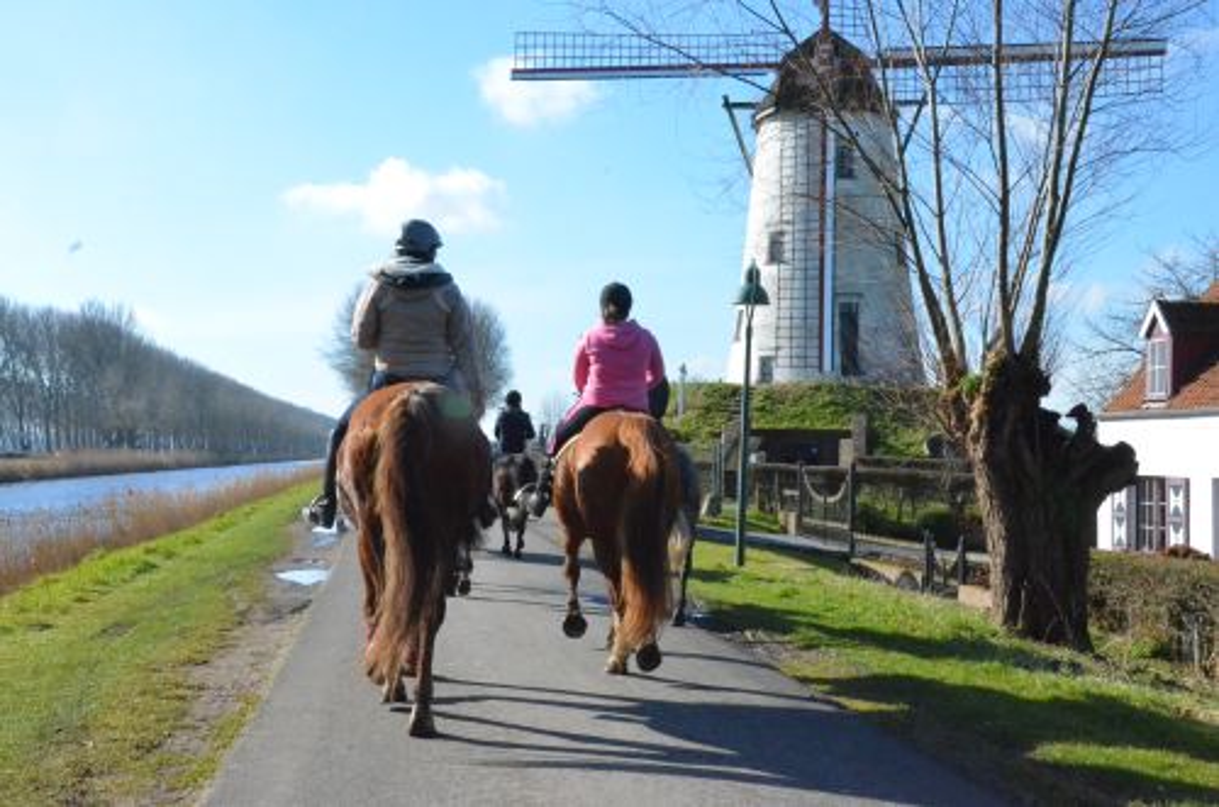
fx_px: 1419
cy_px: 404
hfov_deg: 46.5
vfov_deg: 31.7
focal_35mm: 42
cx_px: 610
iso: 6400
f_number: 20
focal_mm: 28
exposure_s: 1/1600
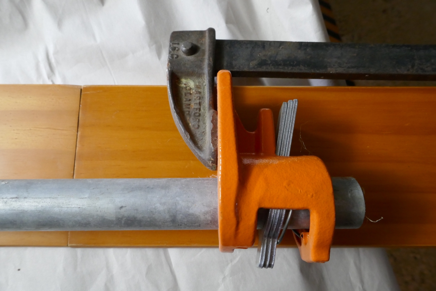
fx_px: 303
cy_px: 146
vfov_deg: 51.3
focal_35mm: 25
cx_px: 218
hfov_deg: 71.5
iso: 1600
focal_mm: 9.1
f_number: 5.6
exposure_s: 1/30
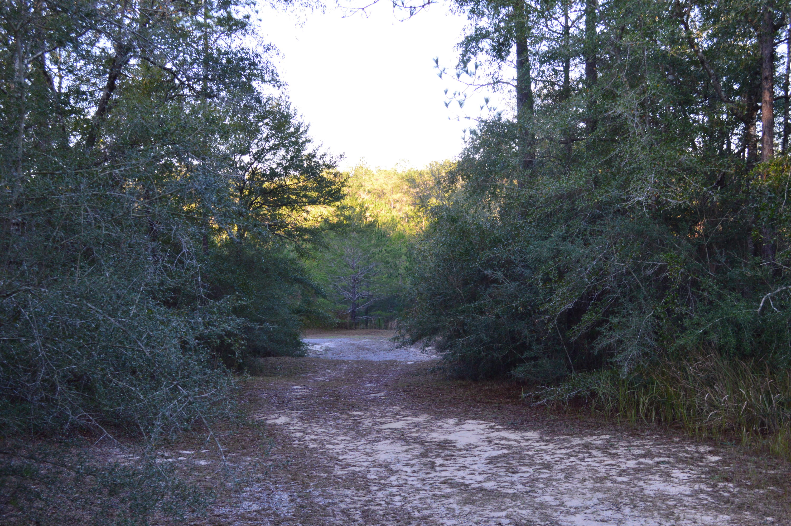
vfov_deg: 30.8
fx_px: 955
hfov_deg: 45.0
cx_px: 396
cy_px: 263
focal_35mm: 44
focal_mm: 29
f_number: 8
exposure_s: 1/60
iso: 400
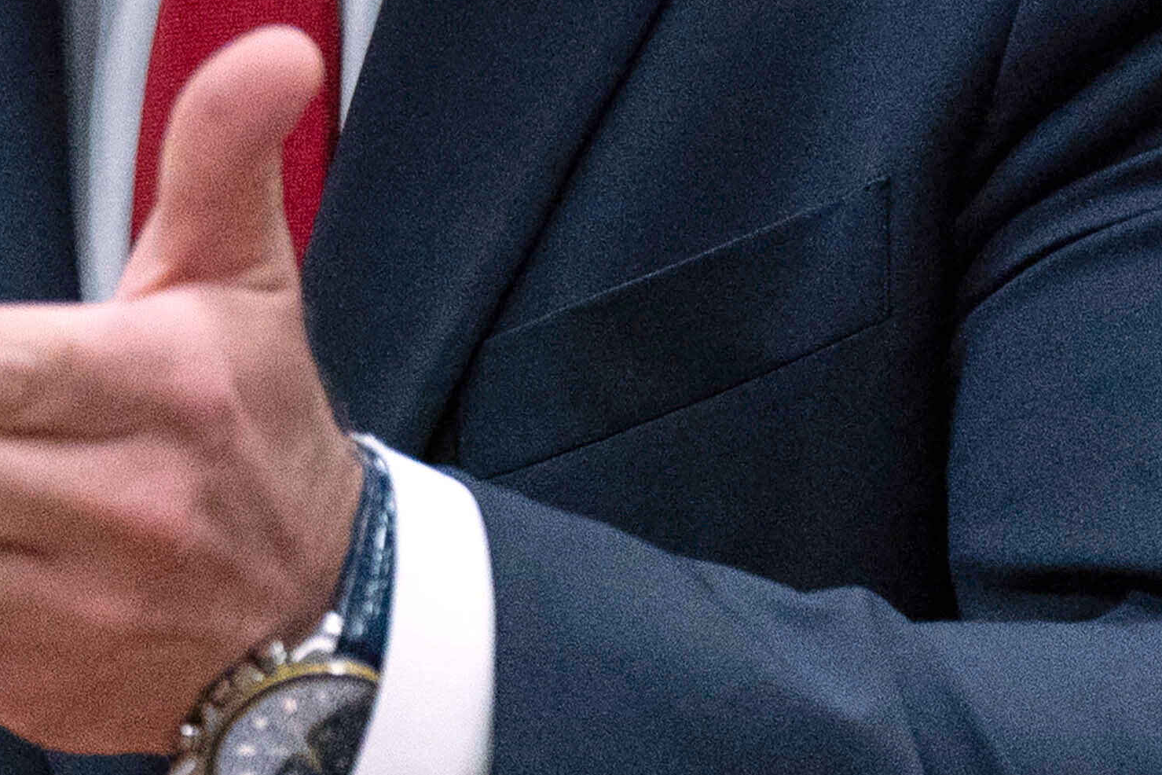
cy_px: -458
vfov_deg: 2.8
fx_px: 15847
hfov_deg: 4.2
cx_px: 16
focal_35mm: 491
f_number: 2.8
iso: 2000
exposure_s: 1/500
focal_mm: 121
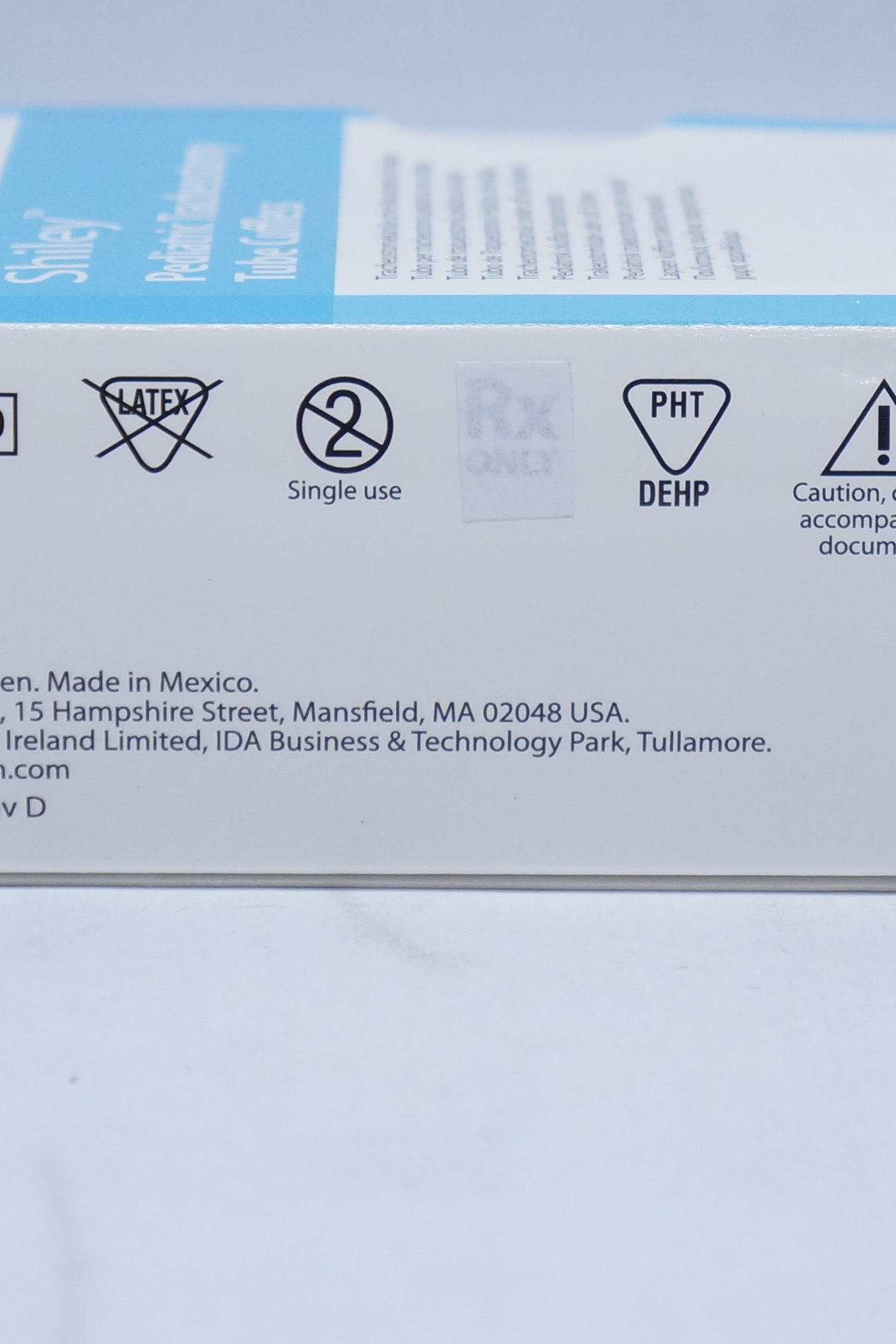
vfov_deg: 13.8
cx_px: 573
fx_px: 5531
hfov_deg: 9.3
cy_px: 502
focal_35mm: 148
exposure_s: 1/160
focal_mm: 41
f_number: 4.5
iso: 800
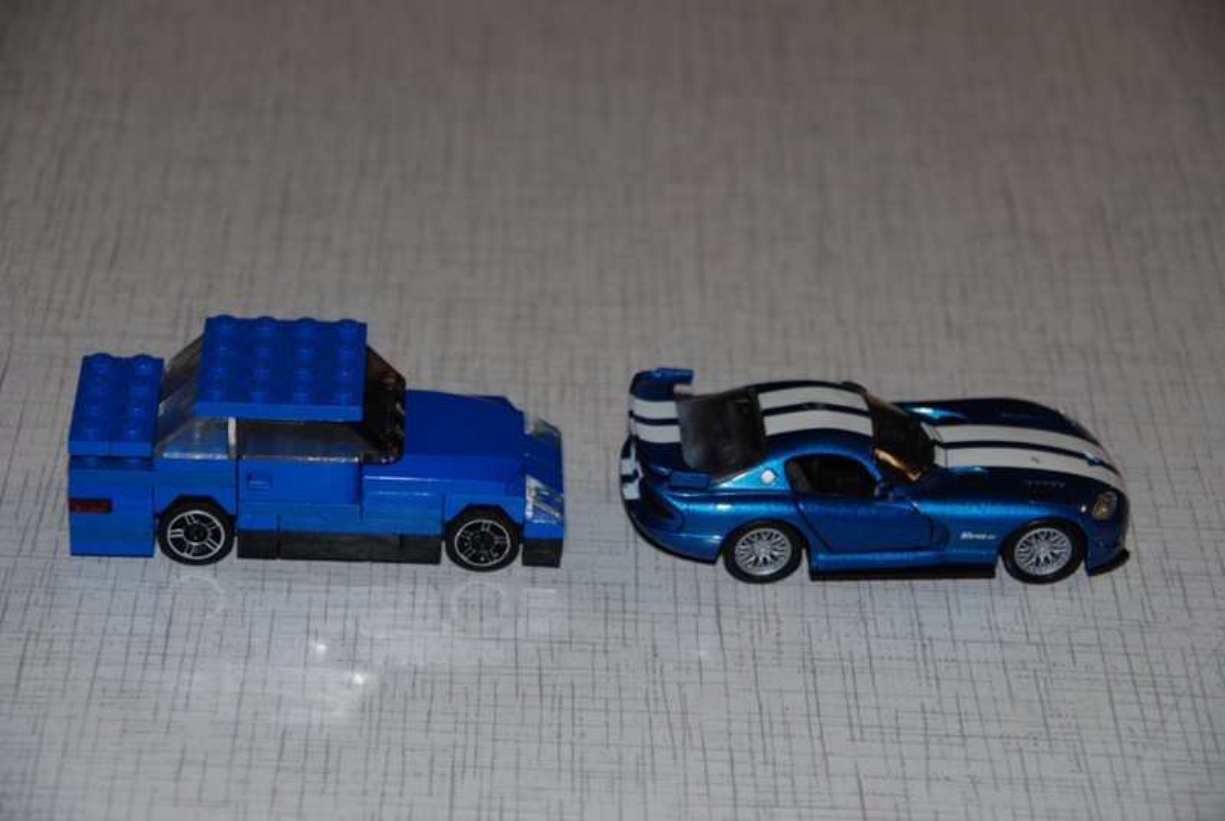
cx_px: 612
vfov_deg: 11.8
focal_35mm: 117
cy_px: 410
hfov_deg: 17.5
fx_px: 3987
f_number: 5.6
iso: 400
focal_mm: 78
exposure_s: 1/60
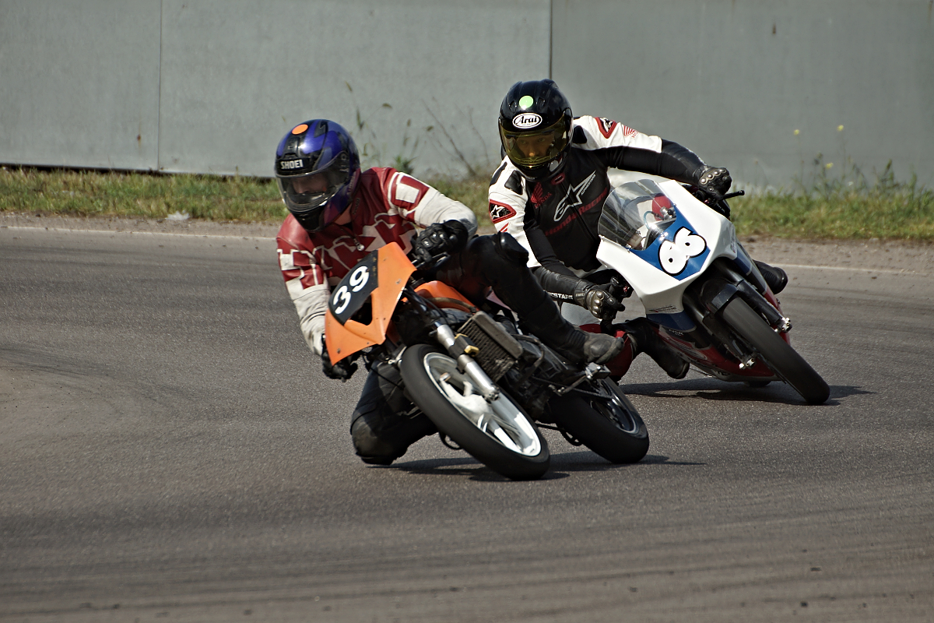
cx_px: 467
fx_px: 12841
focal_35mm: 495
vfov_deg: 2.8
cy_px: 312
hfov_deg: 4.2
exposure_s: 1/640
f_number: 6.3
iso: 100
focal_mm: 330
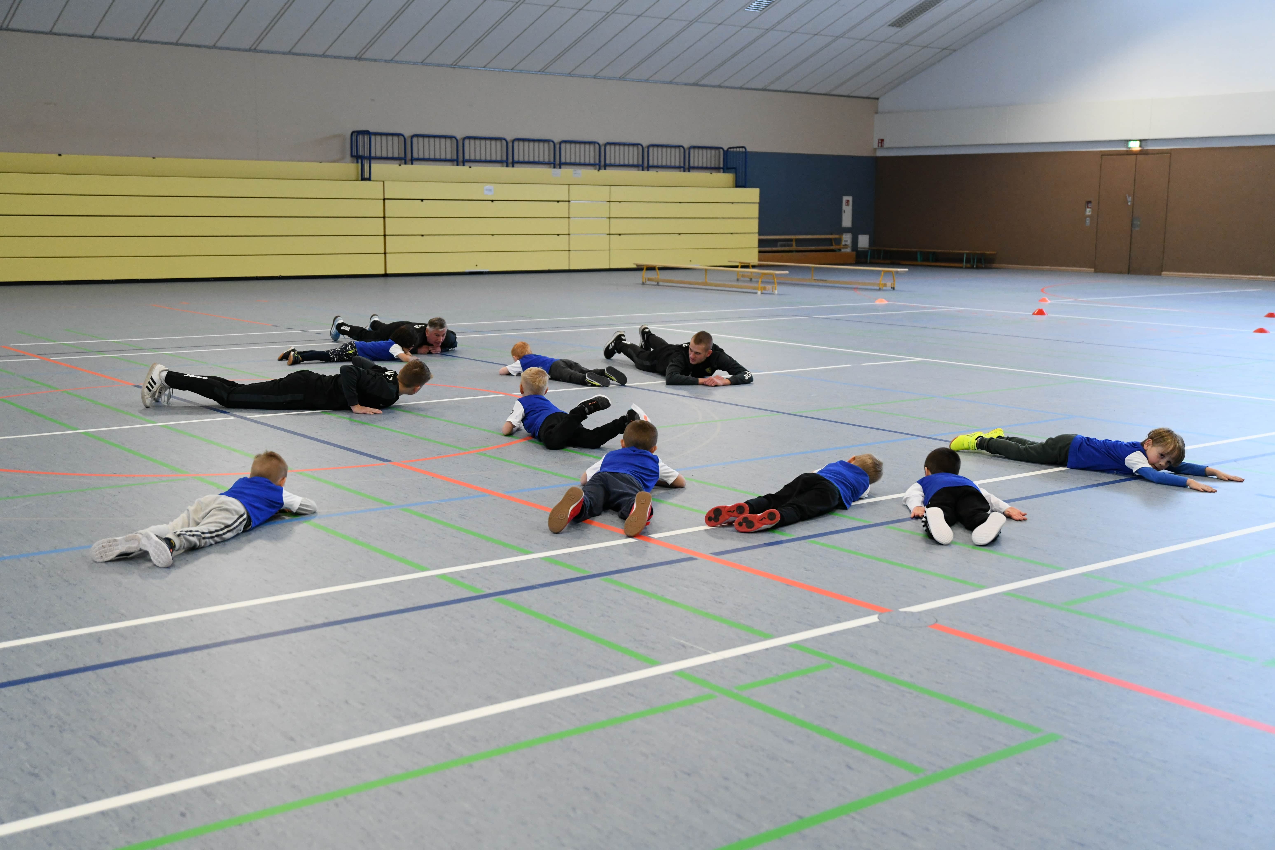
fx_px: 1417
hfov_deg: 48.5
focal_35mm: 40
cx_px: 638
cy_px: 425
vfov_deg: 33.4
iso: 3600
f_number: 2.8
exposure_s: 1/320
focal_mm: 40
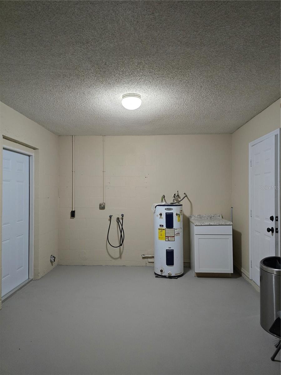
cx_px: 140
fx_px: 249
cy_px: 188
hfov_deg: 58.9
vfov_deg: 73.9
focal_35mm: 23
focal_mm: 6.3
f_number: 1.7
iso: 800
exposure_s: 1/120
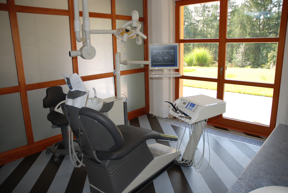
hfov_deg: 67.3
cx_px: 144
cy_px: 96
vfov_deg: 48.0
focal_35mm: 27
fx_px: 216
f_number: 3.5
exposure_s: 1/160
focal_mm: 18
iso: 200
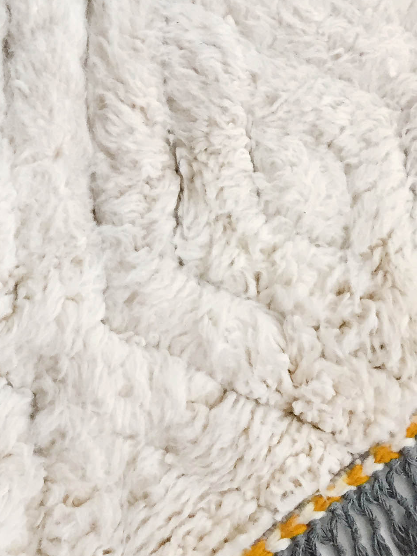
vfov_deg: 24.1
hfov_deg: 18.8
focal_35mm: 75
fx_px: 1204
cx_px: -55
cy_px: -69
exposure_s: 1/33
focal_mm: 4.15
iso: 50
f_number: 2.2
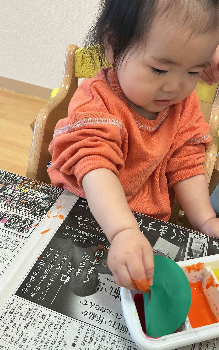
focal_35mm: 31
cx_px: 119
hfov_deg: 40.6
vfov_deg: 61.2
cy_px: 175
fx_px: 296
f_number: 1.8
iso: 40
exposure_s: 1/60
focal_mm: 3
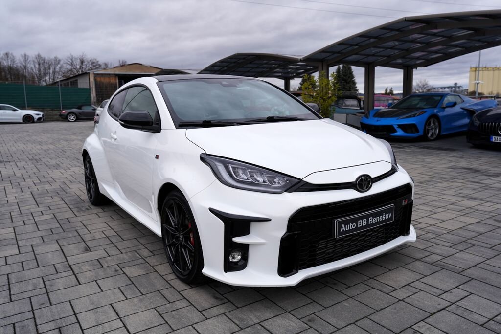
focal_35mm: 29
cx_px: 250
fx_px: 404
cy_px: 167
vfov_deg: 45.0
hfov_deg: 63.7
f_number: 6.3
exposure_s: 1/160
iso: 100
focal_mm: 29
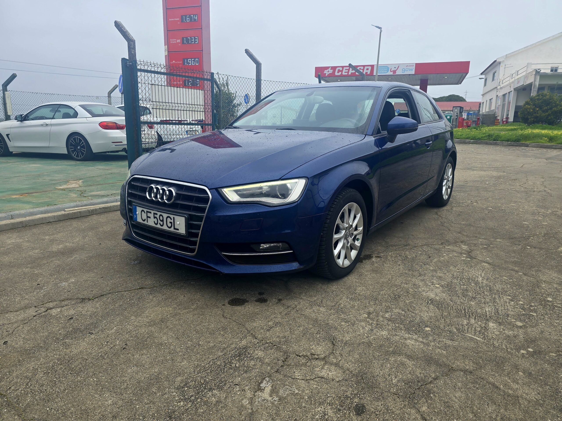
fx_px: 373
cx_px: 281
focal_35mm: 23
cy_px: 210
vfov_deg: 58.9
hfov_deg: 73.9
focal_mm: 6.3
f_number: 1.7
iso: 12
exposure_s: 1/385
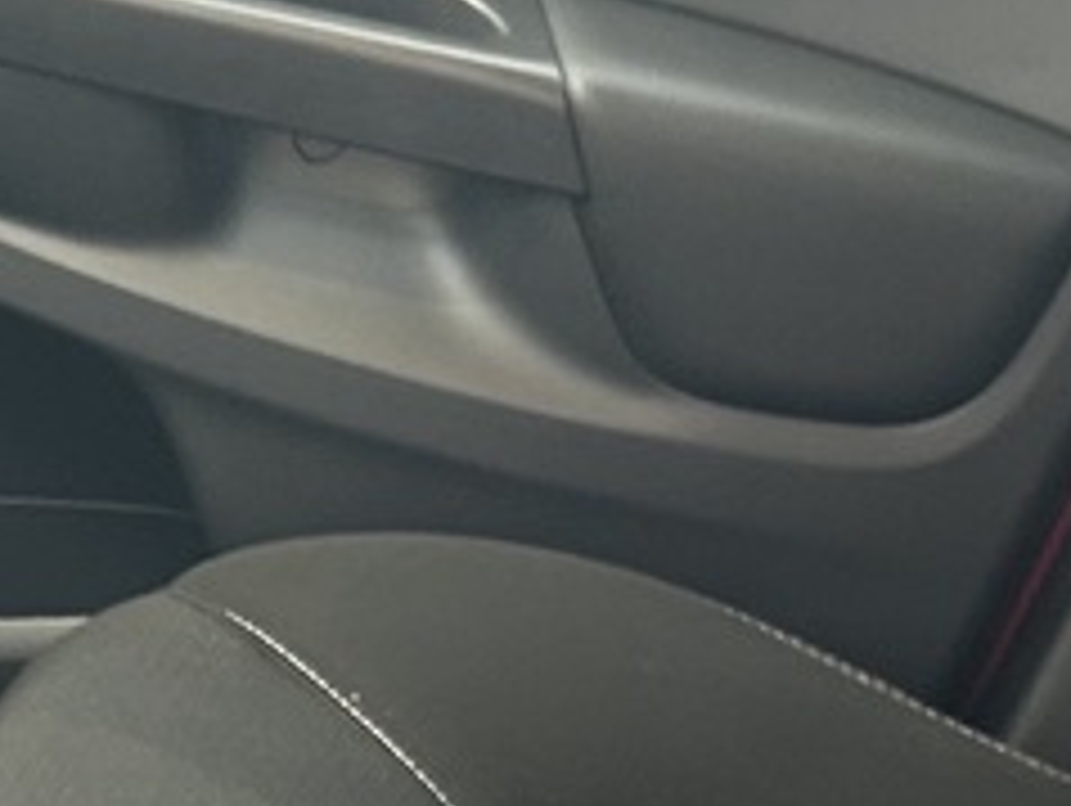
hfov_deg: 11.8
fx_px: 4862
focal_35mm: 157
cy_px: 1202
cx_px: -720
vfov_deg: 9.2
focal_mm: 5.7
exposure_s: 1/50
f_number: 1.5
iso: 100
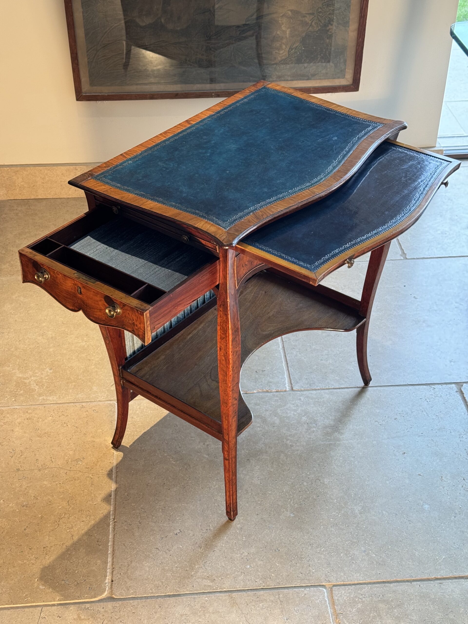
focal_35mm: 48
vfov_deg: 39.7
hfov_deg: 30.3
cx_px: 234
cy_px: 312
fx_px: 865
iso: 125
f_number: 1.78
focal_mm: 6.76
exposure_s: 1/100
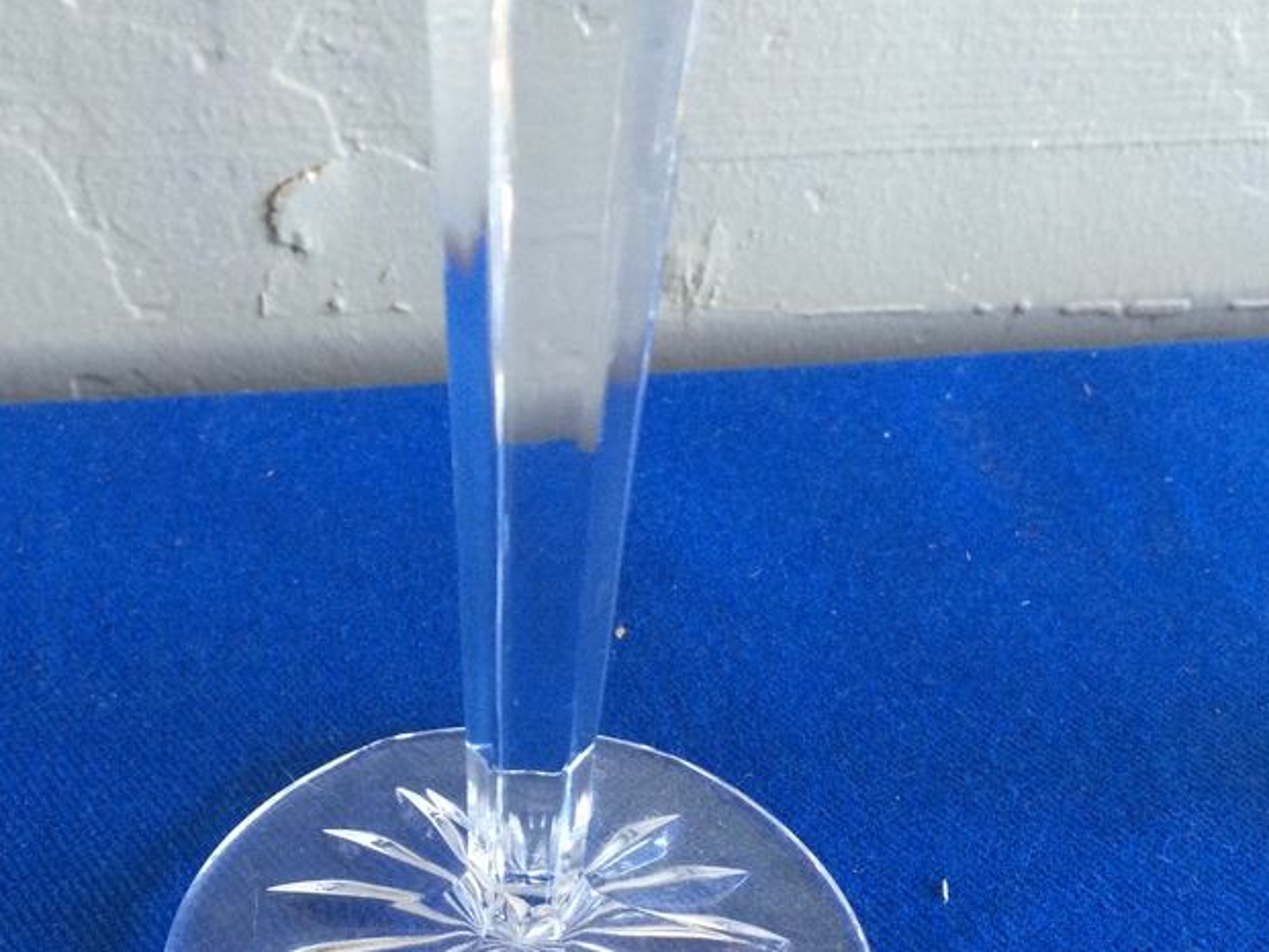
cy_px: 649
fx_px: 1540
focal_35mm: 42
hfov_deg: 44.4
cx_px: 478
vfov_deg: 34.0
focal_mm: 4.15
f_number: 2.2
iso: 125
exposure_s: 1/30
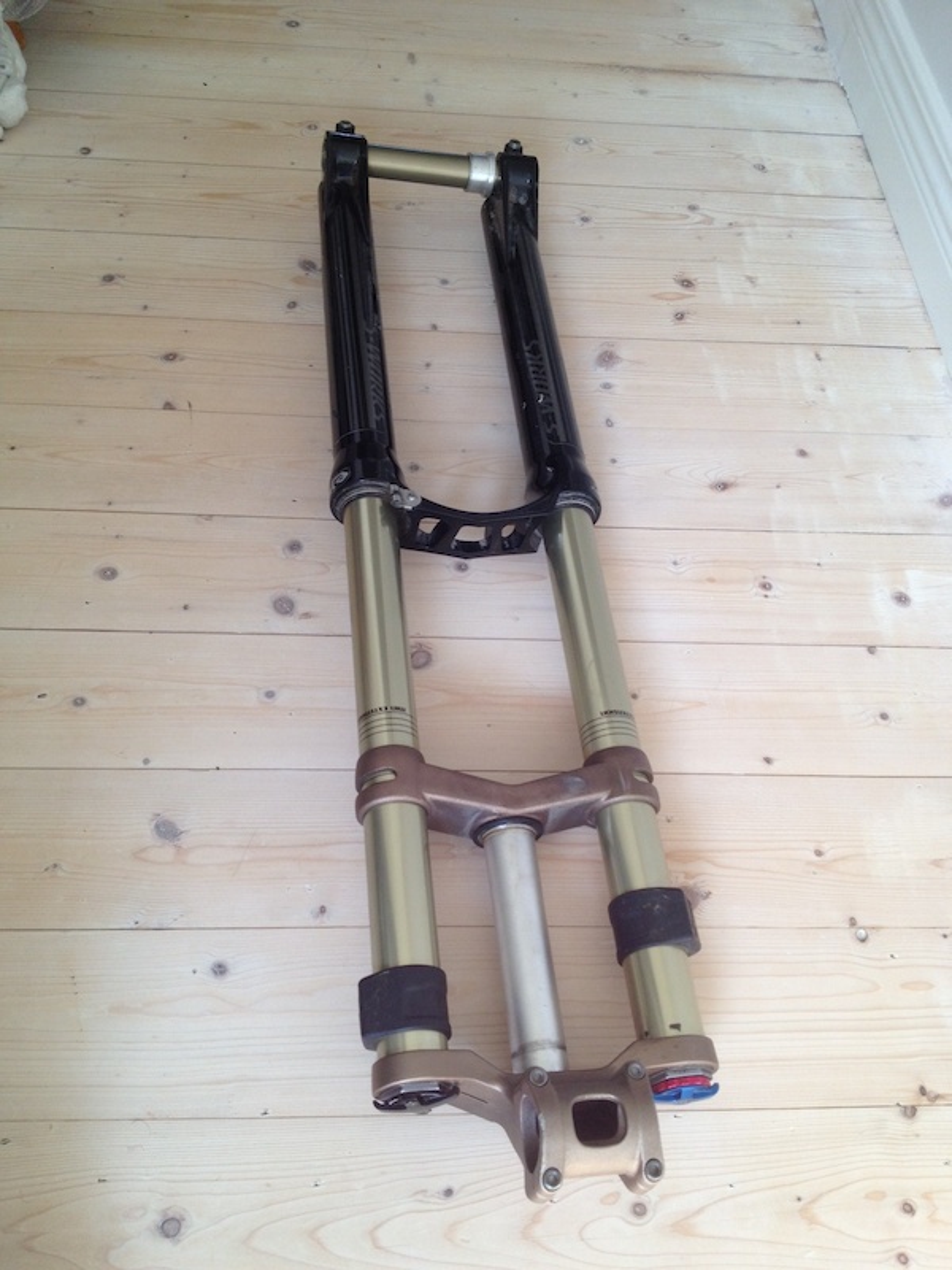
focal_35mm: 35
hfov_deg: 40.7
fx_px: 1283
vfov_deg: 52.6
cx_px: 476
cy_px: 635
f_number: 2.4
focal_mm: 4.28
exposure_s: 1/120
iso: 80
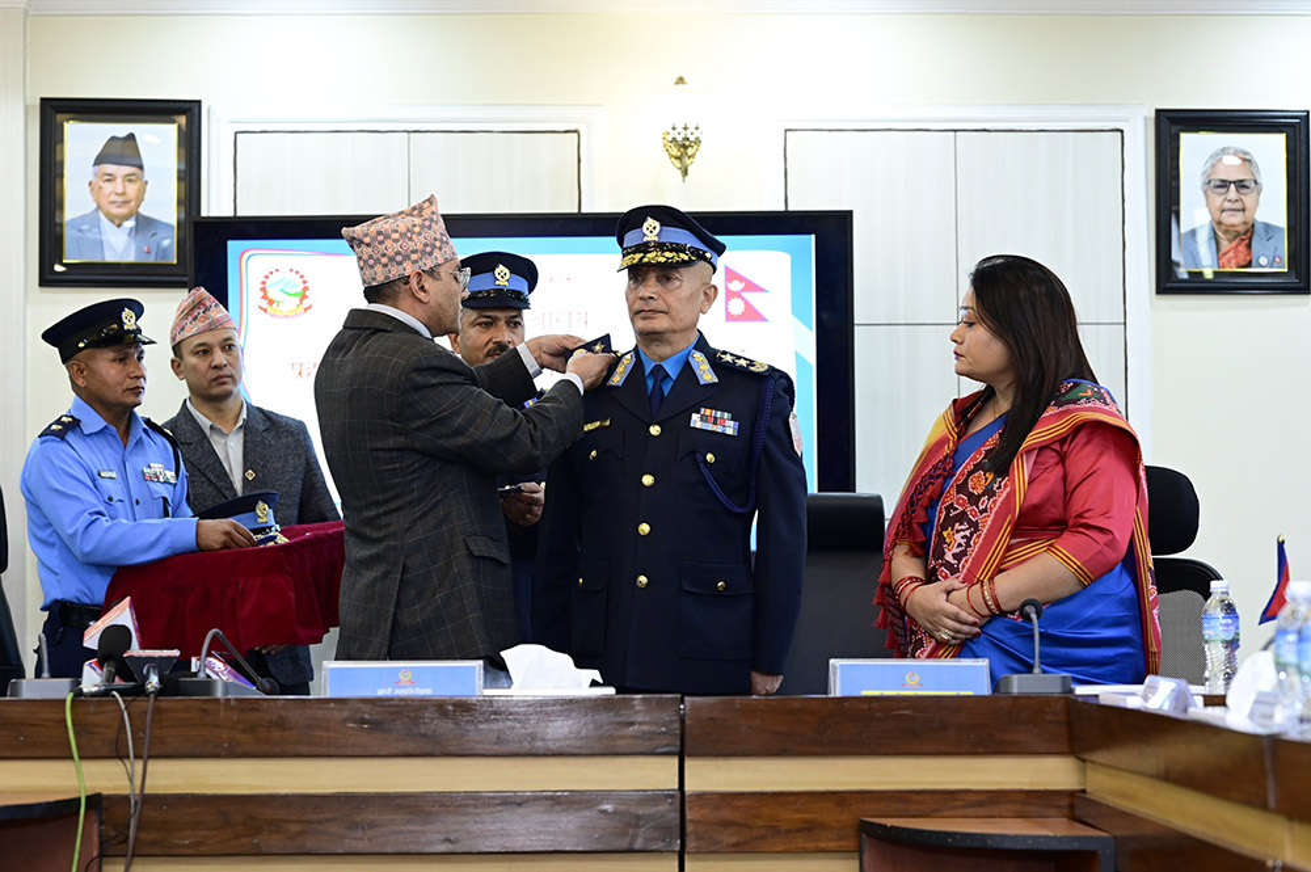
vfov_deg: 16.0
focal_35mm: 85
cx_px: 656
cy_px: 436
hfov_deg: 23.9
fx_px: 3093
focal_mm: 85
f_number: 4
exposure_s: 1/160
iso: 2000
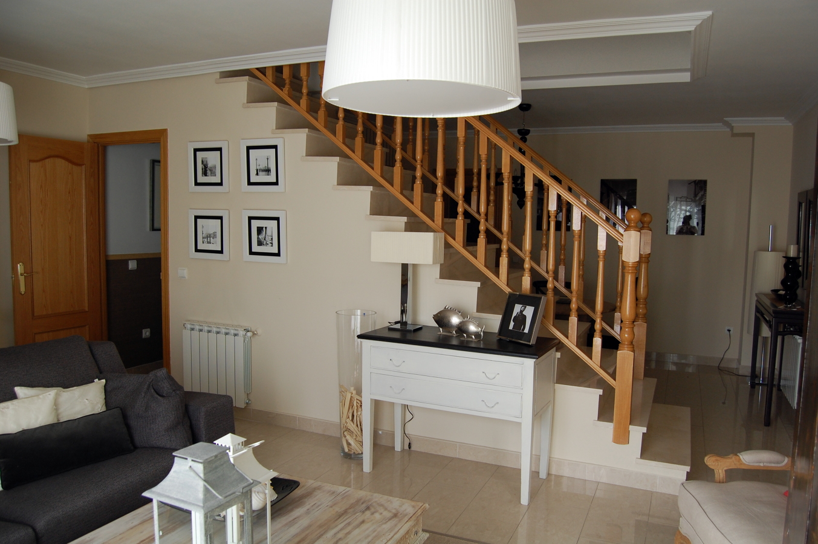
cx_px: 409
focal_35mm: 27
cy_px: 272
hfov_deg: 67.4
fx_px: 613
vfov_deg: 47.9
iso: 400
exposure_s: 1/100
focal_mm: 18
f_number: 5
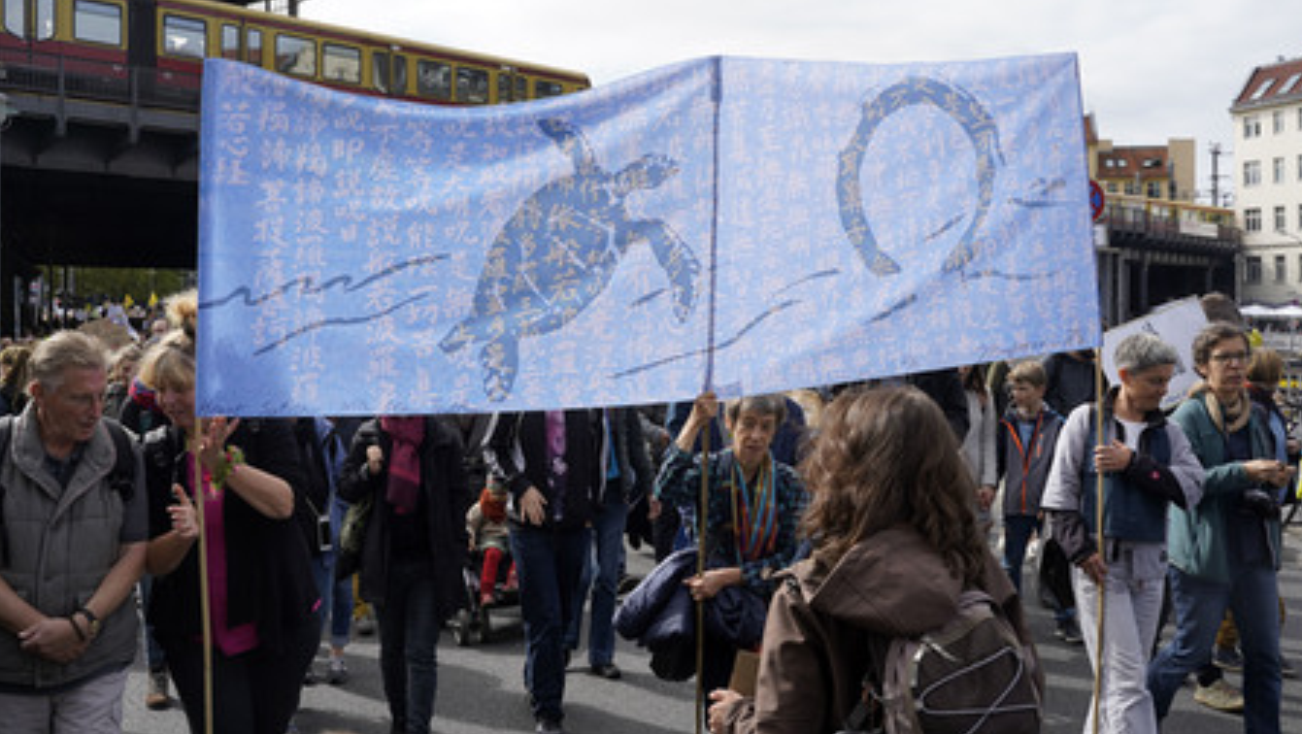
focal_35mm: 38
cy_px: 312
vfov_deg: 31.2
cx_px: 651
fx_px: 1313
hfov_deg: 52.8
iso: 160
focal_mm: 36
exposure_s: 1/160
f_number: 11
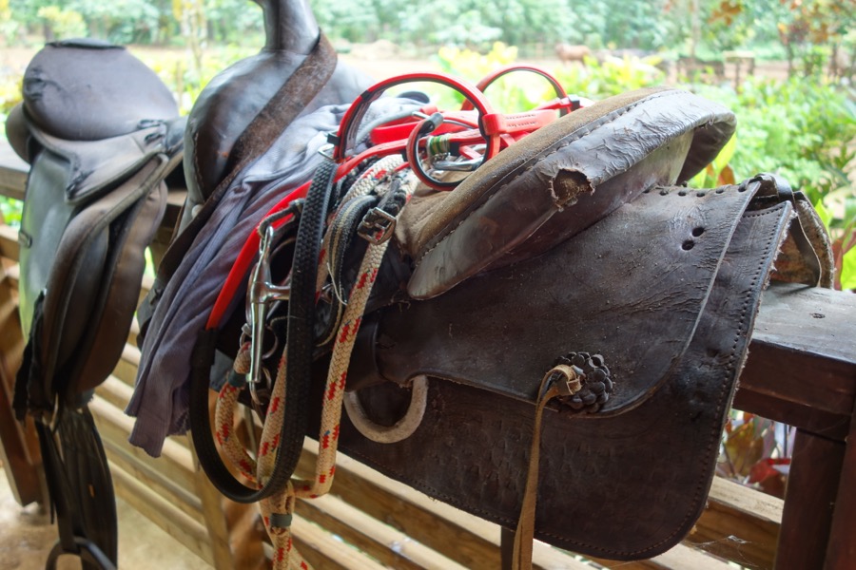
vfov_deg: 42.3
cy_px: 285
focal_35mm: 31
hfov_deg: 60.3
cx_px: 428
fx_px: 737
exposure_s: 1/40
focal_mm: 11.6
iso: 160
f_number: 2.2
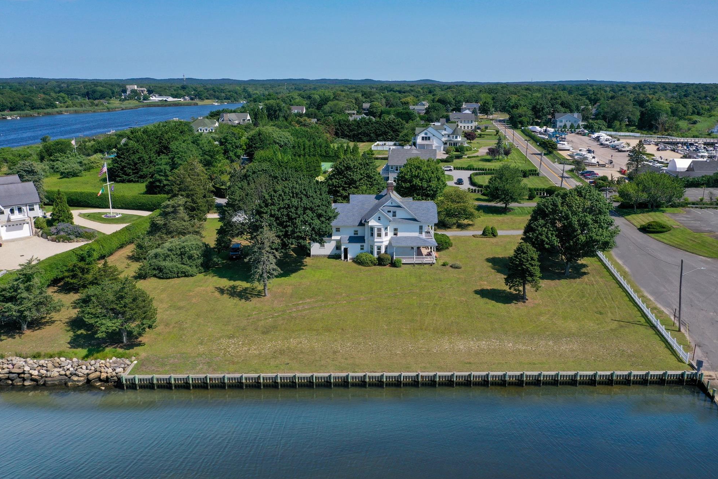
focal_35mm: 29
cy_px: 246
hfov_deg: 63.7
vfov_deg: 45.0
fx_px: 578
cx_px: 364
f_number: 5.6
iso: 100
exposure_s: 1/500
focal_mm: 10.26
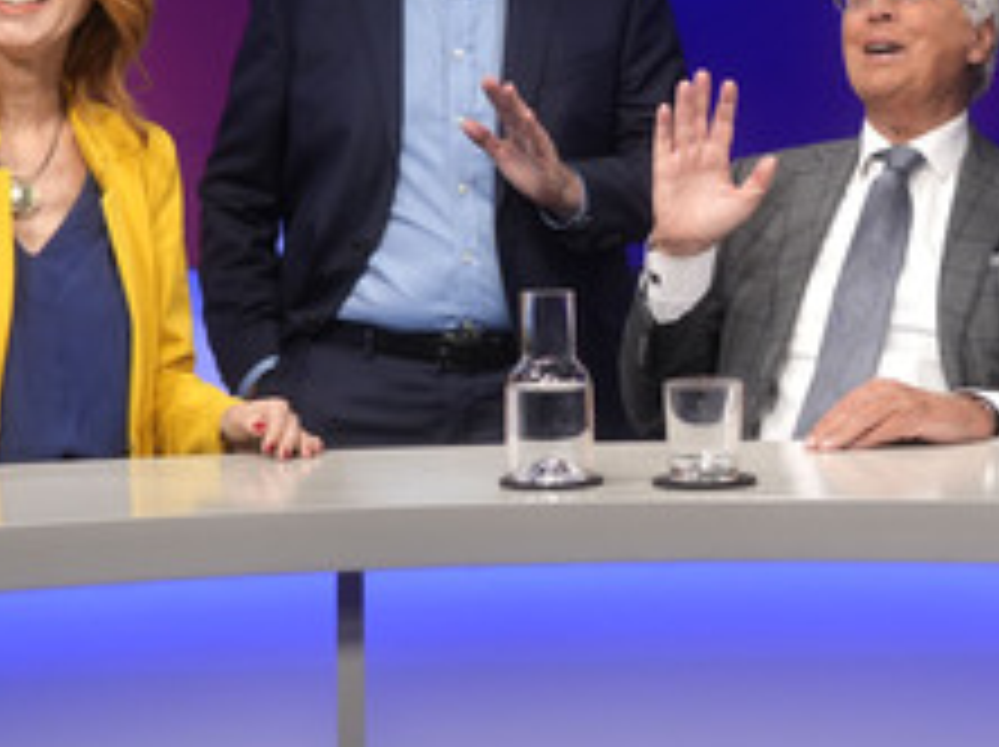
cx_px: 718
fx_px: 2537
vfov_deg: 16.7
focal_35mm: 88
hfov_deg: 22.1
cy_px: 184
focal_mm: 30
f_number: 2.2
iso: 640
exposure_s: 1/250
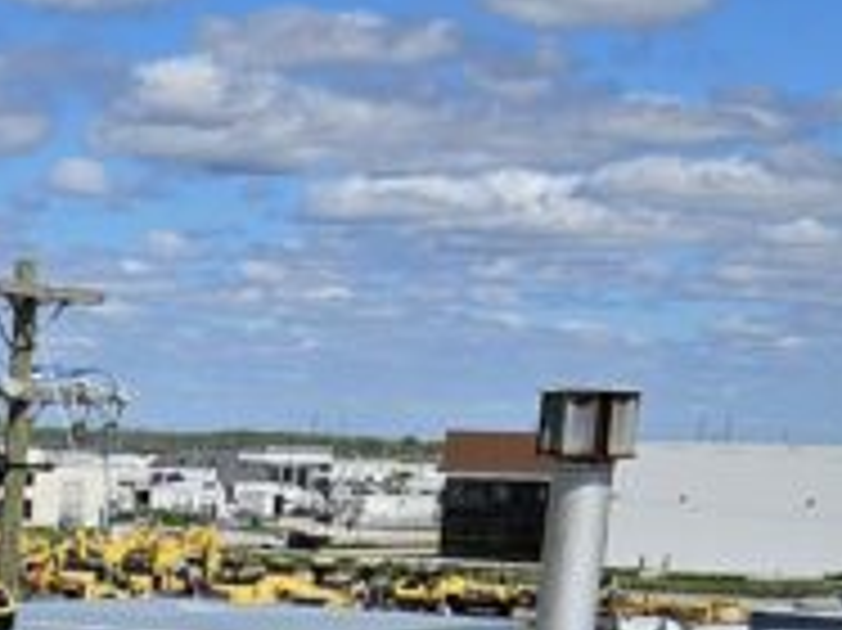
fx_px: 3063
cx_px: -401
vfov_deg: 11.2
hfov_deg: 14.6
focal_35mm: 126
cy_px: 1022
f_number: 1.8
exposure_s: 1/4314
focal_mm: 5.4
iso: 25
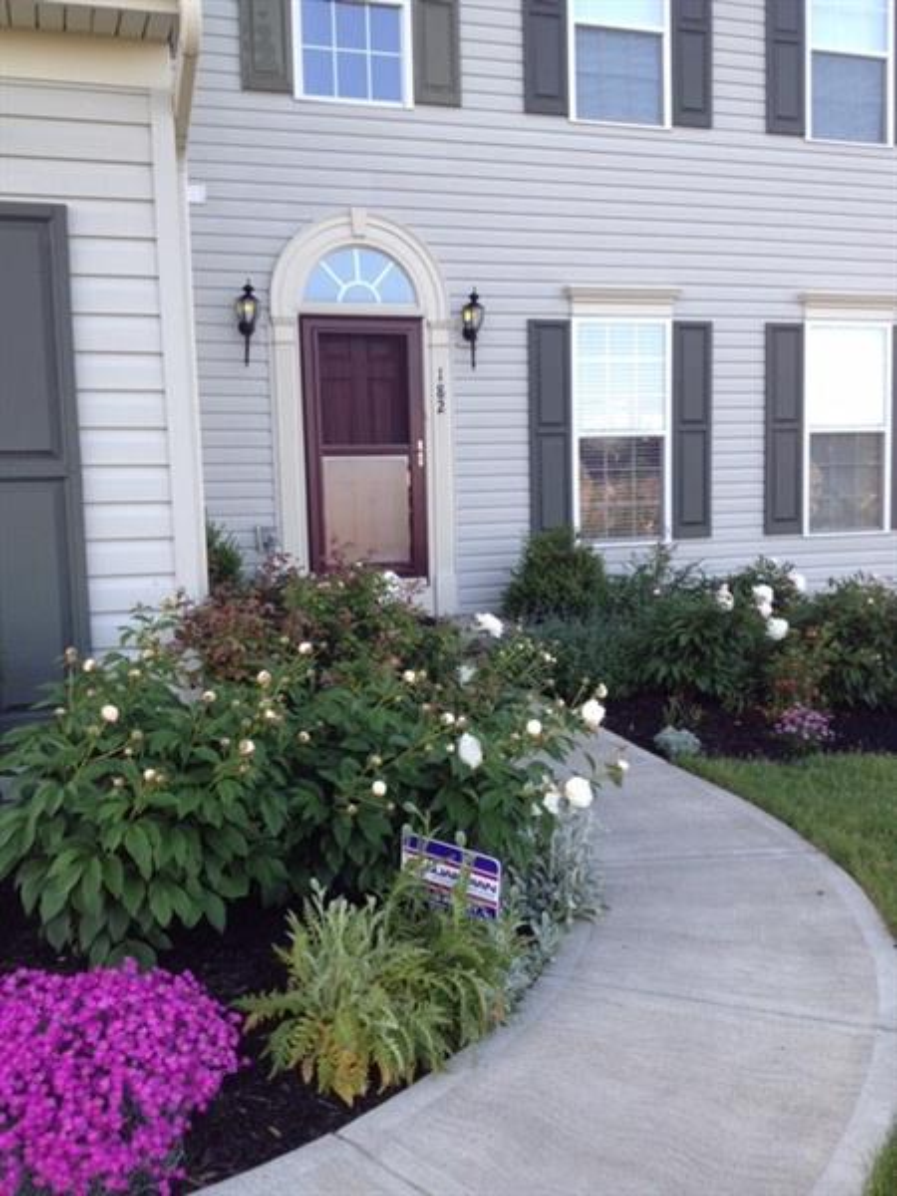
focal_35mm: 35
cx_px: 448
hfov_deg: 40.7
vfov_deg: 52.6
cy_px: 598
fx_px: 1209
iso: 64
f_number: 2.4
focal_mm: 4.28
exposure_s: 1/152
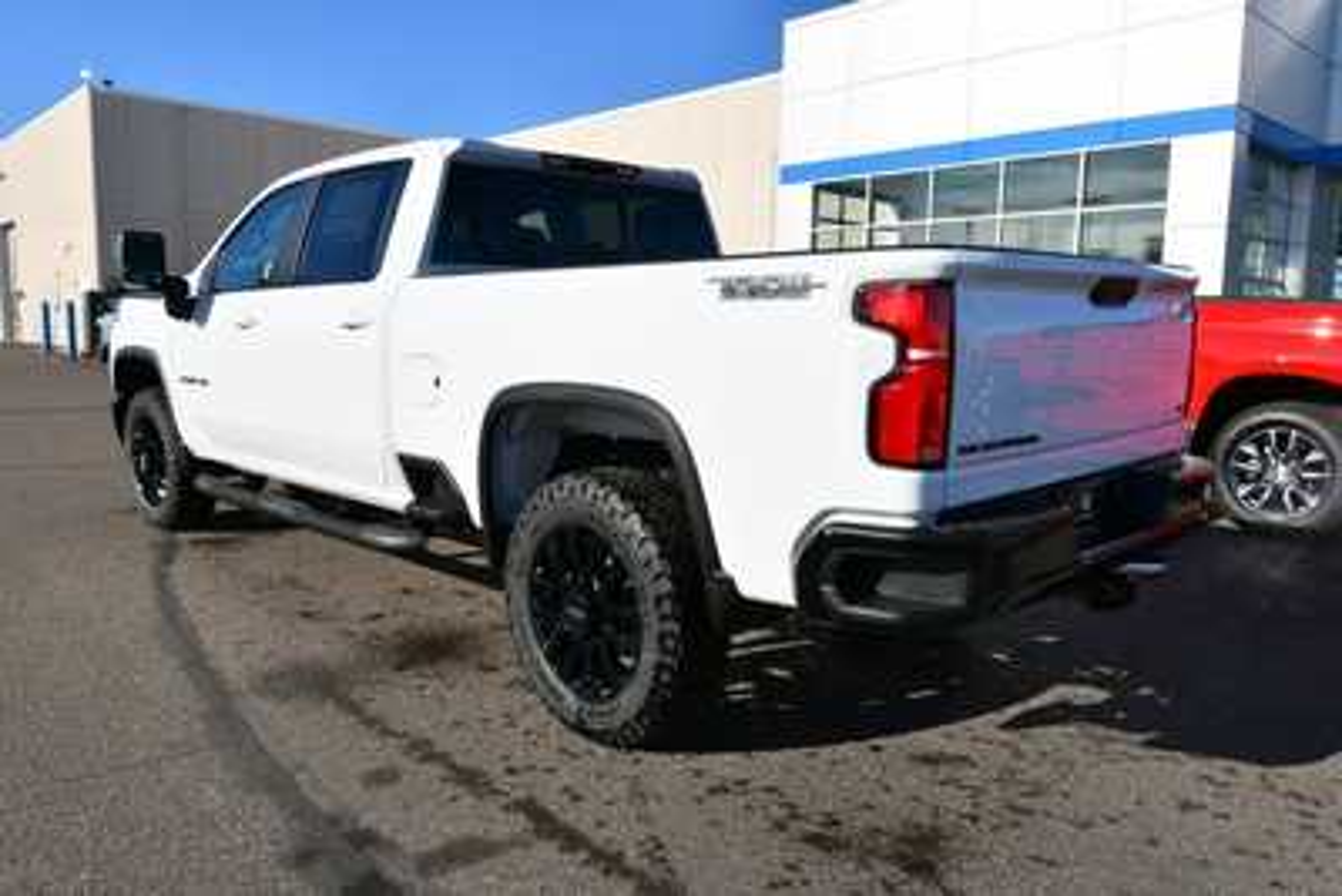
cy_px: 448
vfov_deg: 48.0
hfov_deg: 67.4
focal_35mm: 27
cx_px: 671
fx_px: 1007
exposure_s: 1/320
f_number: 9
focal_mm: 18
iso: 100
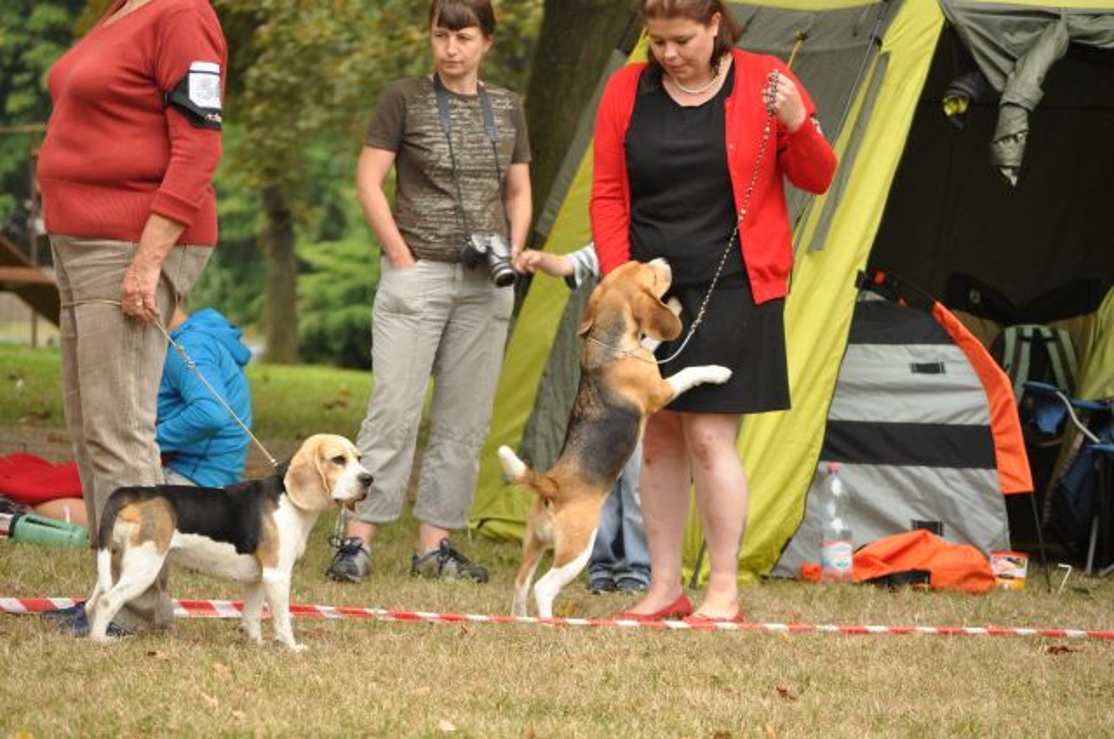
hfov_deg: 10.2
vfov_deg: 6.8
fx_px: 6258
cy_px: 370
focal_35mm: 202
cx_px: 557
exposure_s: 1/125
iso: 400
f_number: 5.6
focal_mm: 135
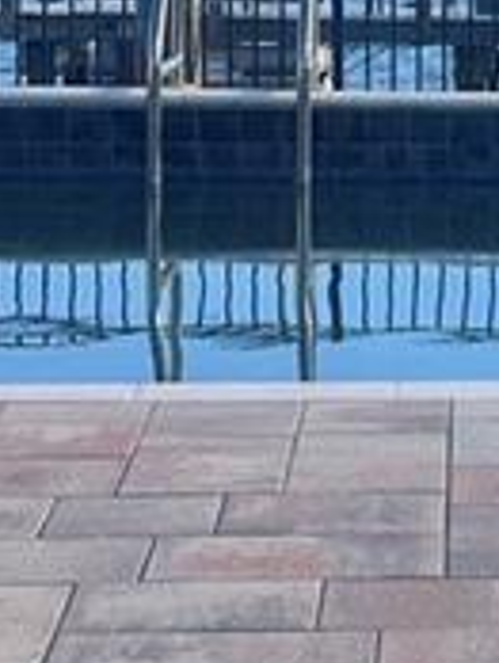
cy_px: 137
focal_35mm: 179
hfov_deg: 8.0
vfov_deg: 11.0
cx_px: 971
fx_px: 3432
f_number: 1.5
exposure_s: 1/3831
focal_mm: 5.7
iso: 50
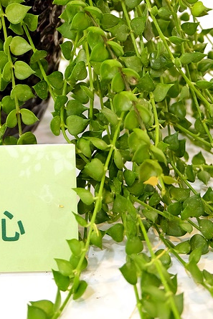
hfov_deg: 17.4
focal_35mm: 76
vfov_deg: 25.5
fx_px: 674
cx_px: -18
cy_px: 12
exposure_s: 1/30
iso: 640
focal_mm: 22.2
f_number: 4
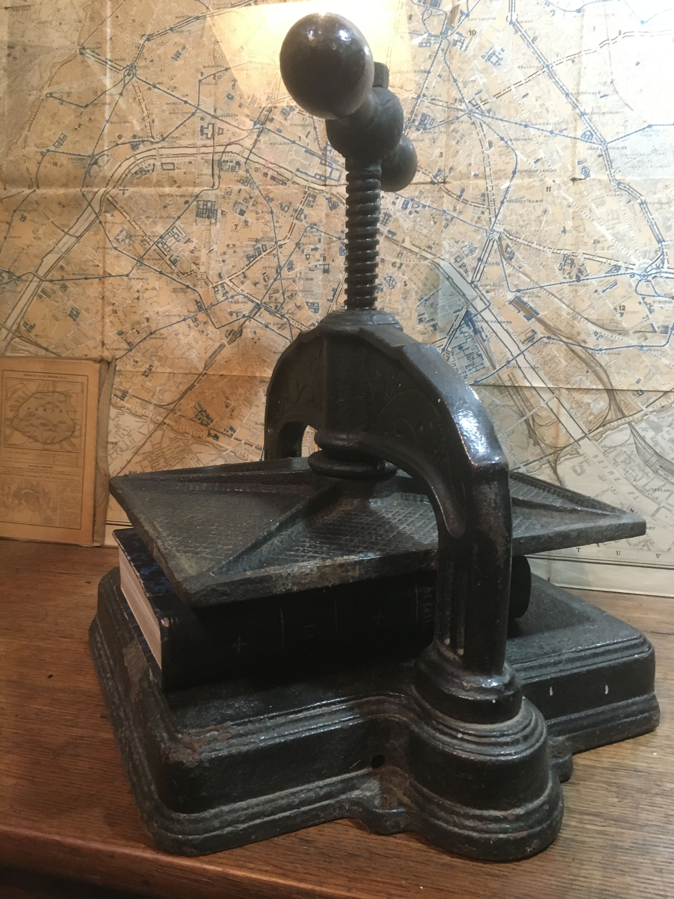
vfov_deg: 61.7
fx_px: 753
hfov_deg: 48.2
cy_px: 450
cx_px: 337
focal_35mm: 29
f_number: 2.2
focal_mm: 4.15
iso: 200
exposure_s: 1/17
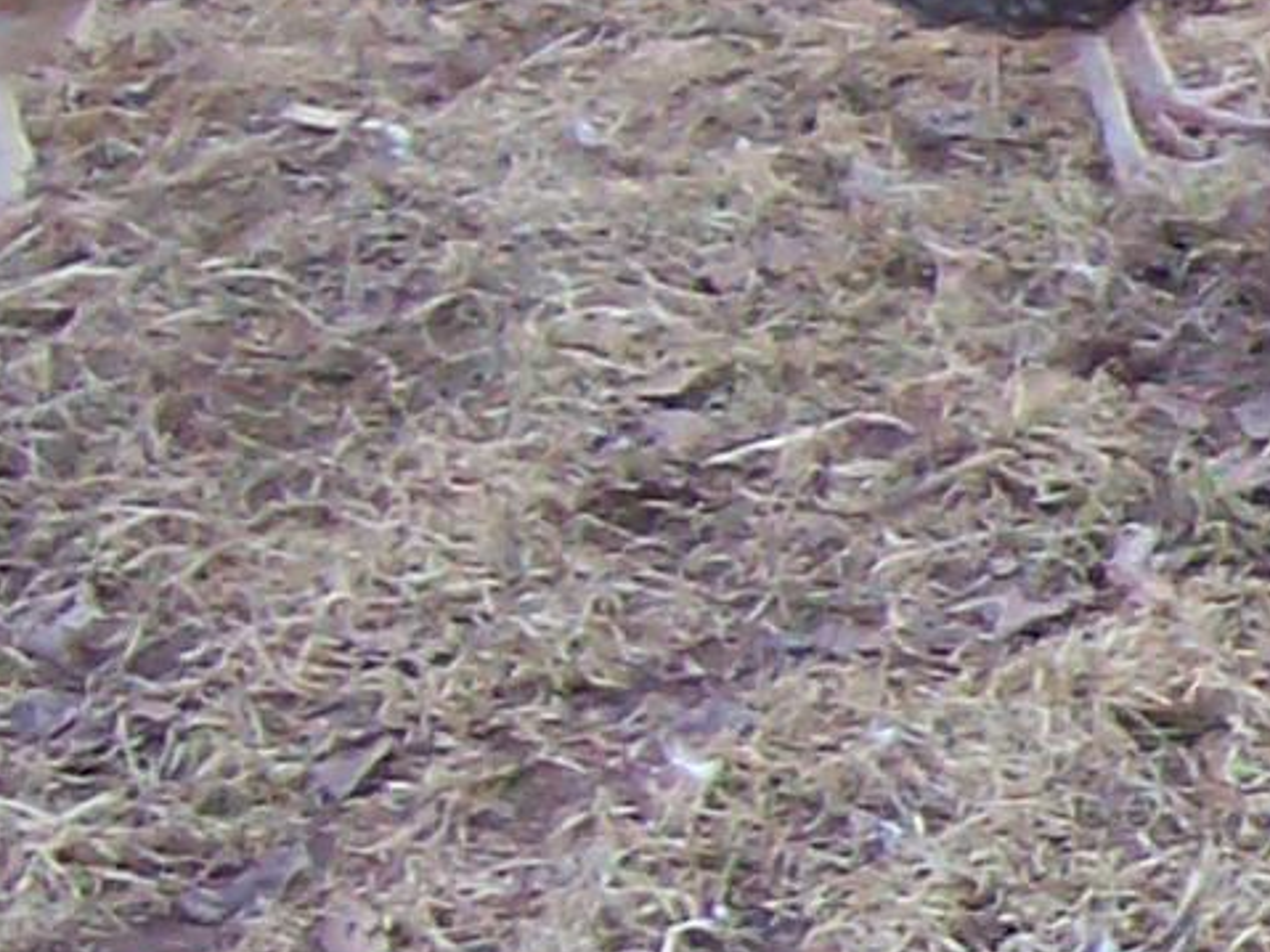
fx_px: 7849
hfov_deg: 8.3
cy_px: 761
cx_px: 3235
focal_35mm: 214
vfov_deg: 6.9
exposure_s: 1/89.5
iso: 80
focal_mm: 6
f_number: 2.7
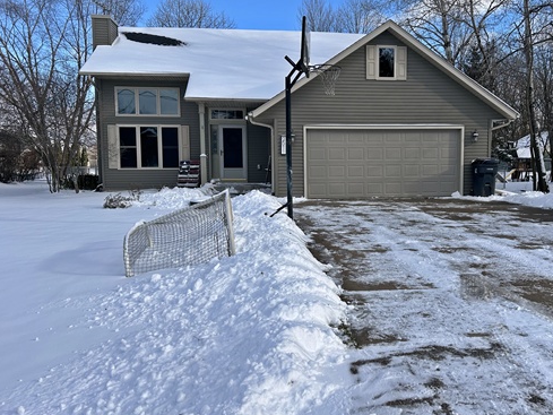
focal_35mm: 34
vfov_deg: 41.8
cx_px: 338
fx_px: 543
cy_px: 199
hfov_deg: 53.5
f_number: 1.5
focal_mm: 5.7
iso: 50
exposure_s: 1/4444
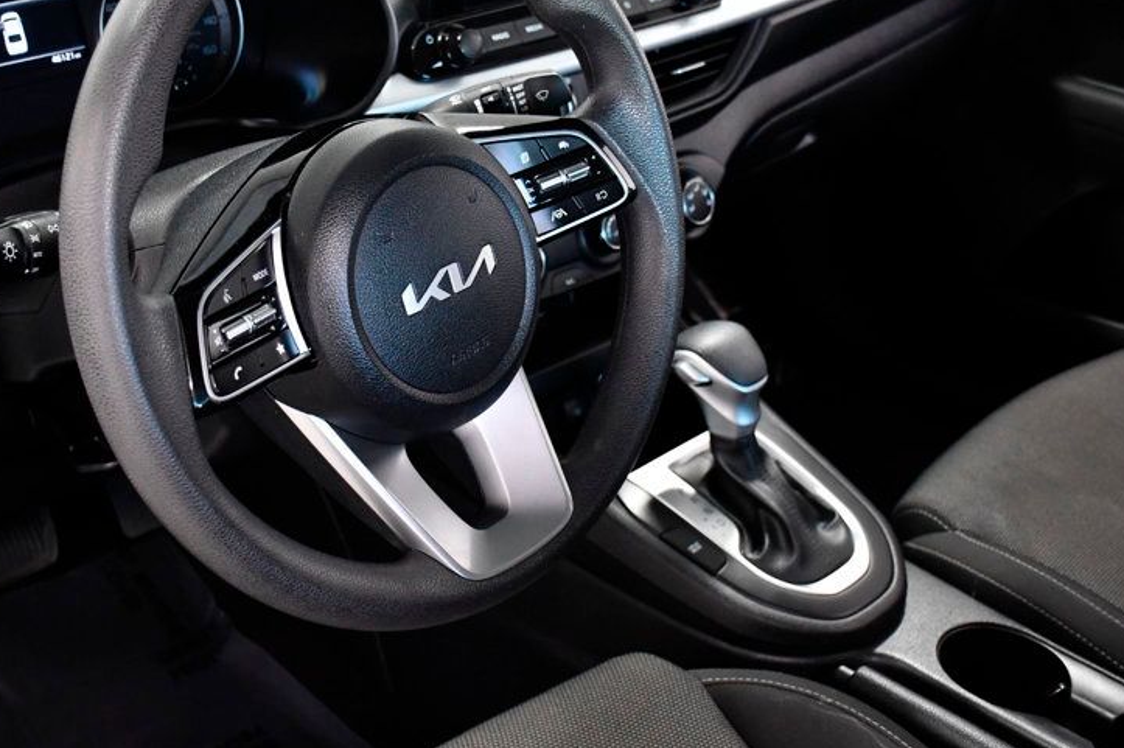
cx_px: 449
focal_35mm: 51
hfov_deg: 38.7
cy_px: 289
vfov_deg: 26.4
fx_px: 1591
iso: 2500
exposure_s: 1/160
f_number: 4.5
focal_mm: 24
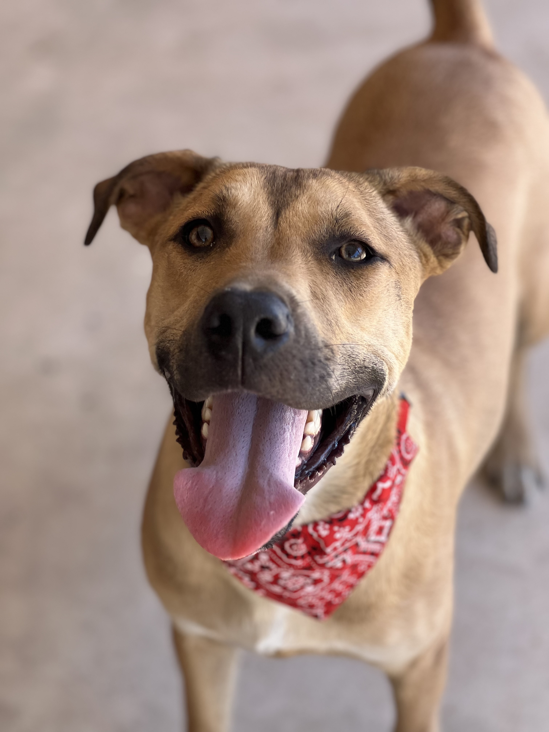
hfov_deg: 19.1
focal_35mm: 77
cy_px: 366
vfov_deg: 25.3
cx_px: 274
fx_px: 1628
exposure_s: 1/121
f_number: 2.8
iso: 40
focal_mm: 9
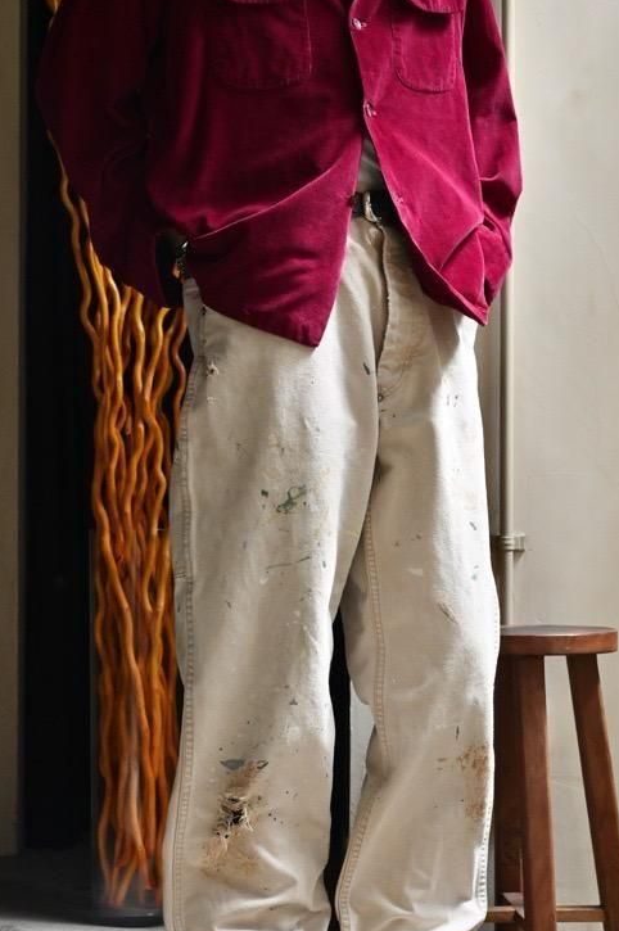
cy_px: 552
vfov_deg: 30.9
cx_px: 320
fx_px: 1680
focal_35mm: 65
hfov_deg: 20.9
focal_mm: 49
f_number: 6.3
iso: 2500
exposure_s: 1/40
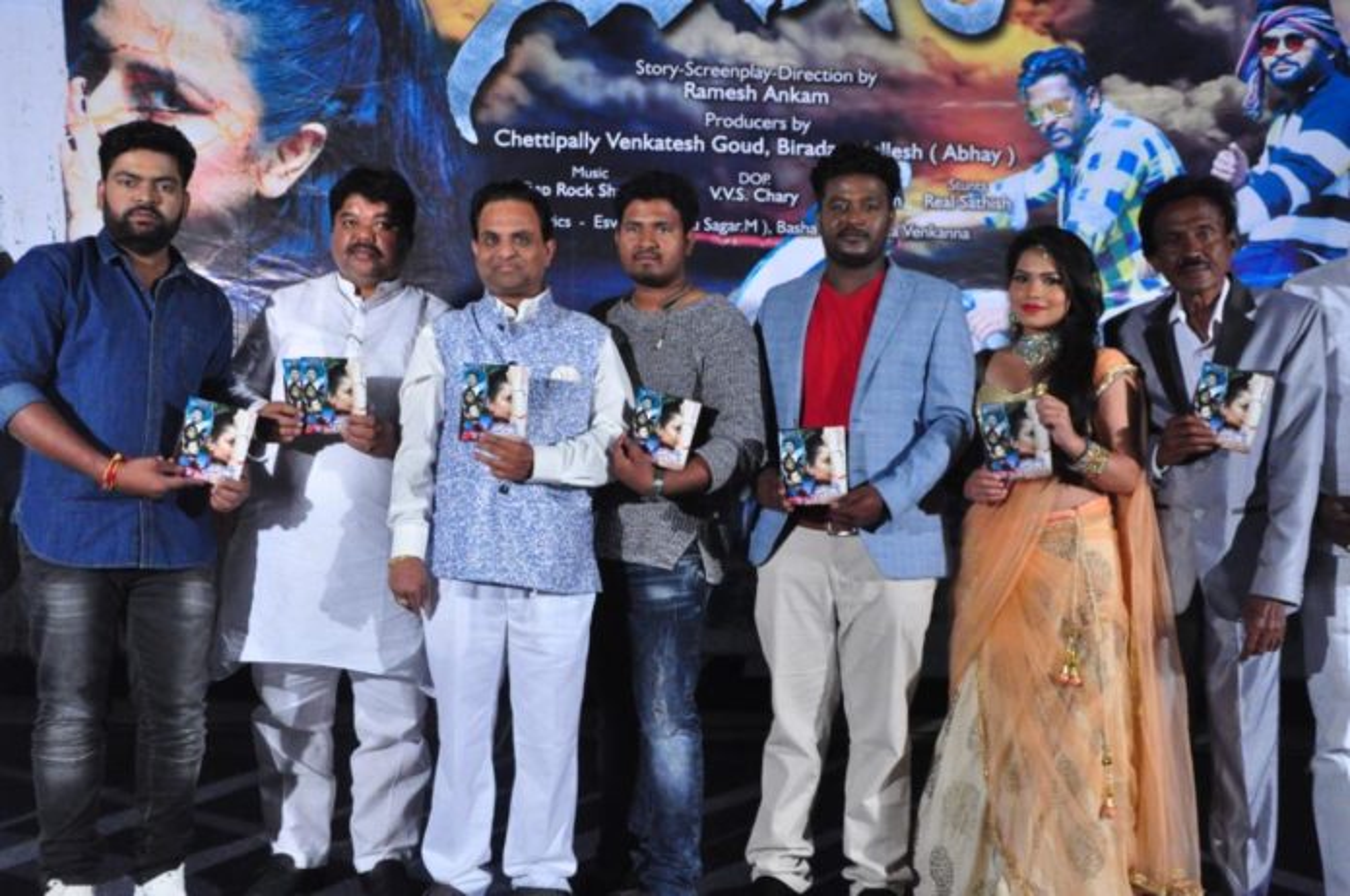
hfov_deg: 49.6
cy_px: 448
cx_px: 675
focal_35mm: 39
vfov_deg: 34.1
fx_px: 1460
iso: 3200
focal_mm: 26
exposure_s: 1/125
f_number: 6.3
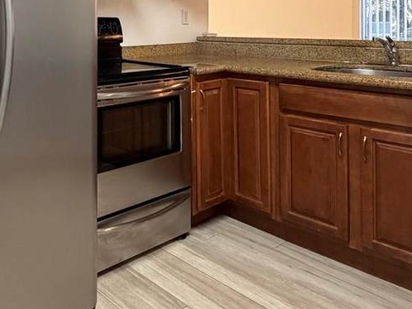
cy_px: 22
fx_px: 428
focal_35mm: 36
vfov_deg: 36.7
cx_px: 97
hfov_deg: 49.1
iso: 400
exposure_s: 1/60
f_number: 2.2
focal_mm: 2.22
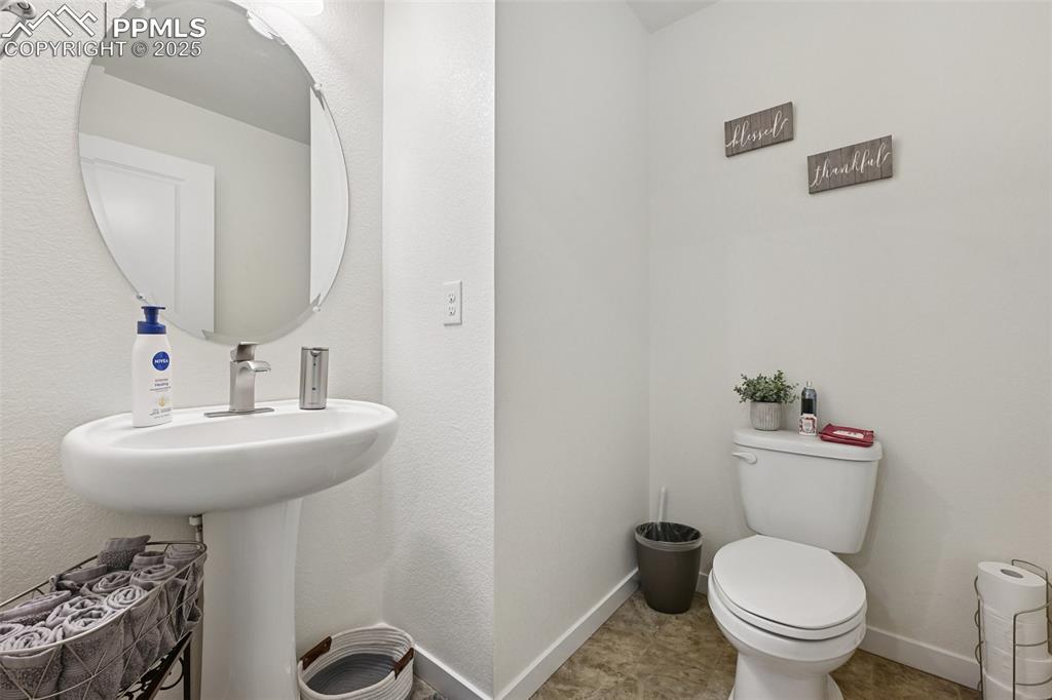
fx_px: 438
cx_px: 526
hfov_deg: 100.4
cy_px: 350
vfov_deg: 77.3
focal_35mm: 15
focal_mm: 15
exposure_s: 1/10
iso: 800
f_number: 11
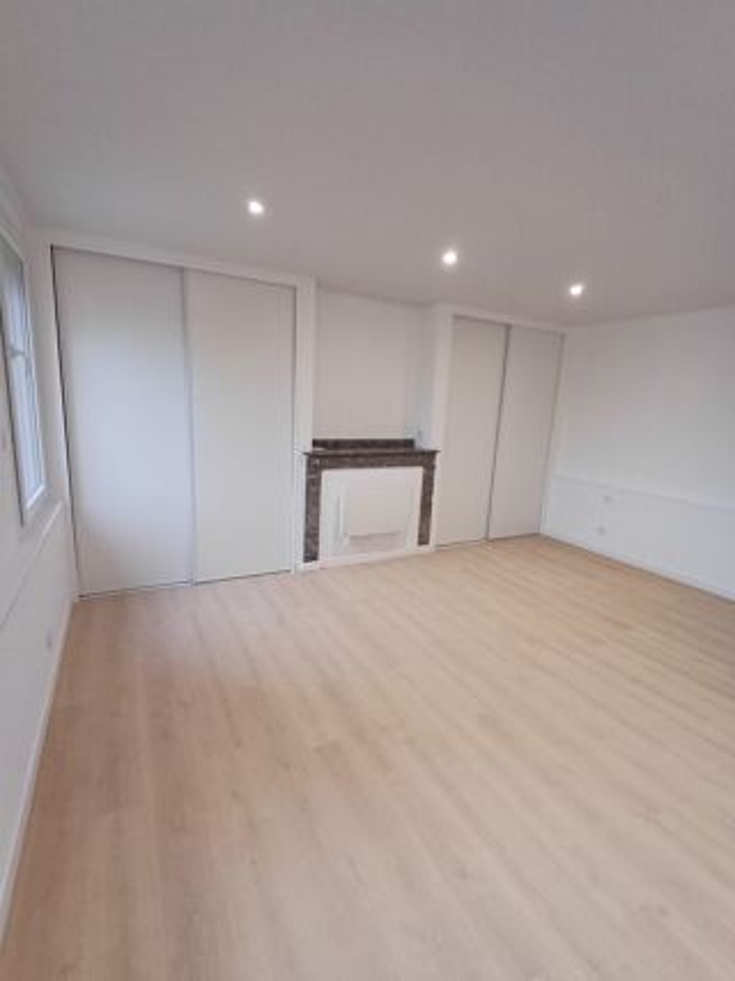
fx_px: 453
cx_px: 368
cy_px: 490
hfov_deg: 78.1
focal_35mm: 16
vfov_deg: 94.5
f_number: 2.2
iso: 200
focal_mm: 1.64
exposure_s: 1/50
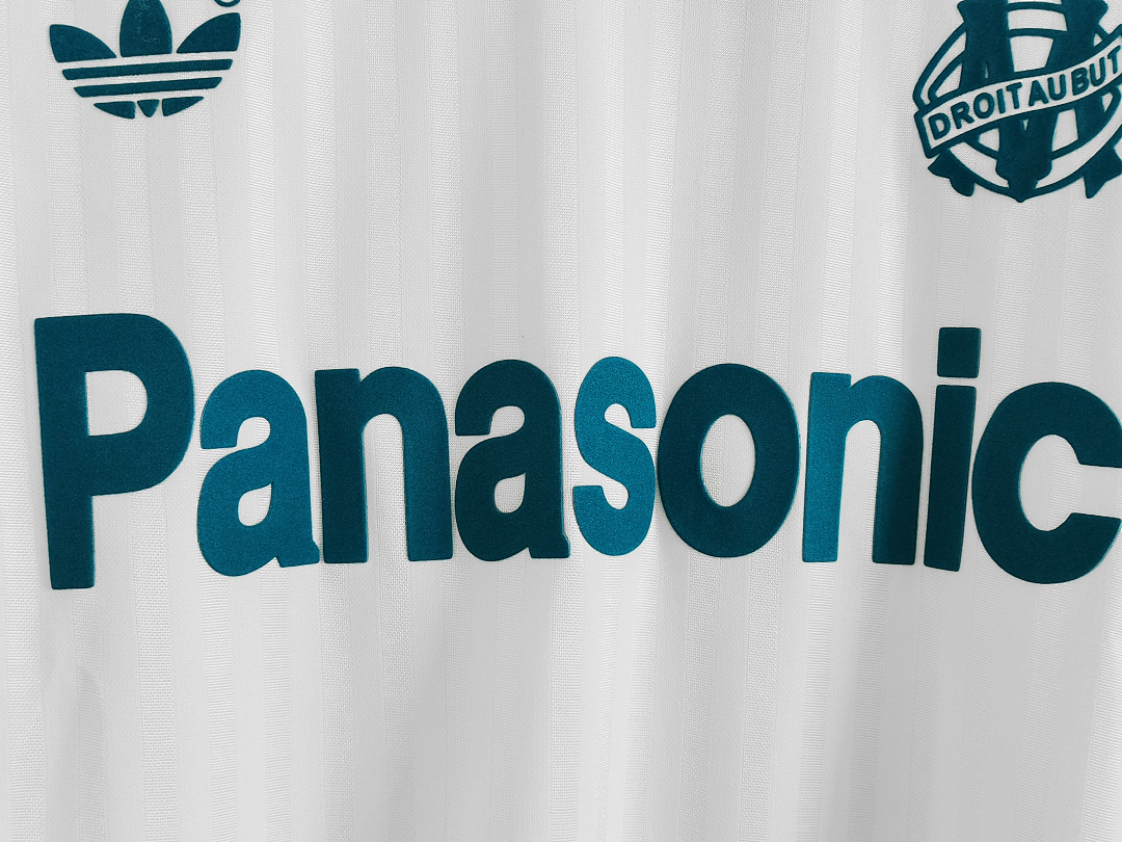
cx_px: 561
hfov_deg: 45.8
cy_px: 421
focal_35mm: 41
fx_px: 1329
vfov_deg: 35.1
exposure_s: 1/50
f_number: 1.8
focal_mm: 5.58
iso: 100
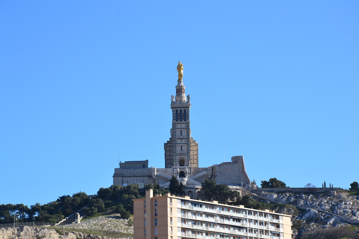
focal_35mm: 138
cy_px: 120
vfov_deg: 9.9
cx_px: 180
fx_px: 1376
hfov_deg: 14.9
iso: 400
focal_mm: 92
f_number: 11
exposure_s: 1/500
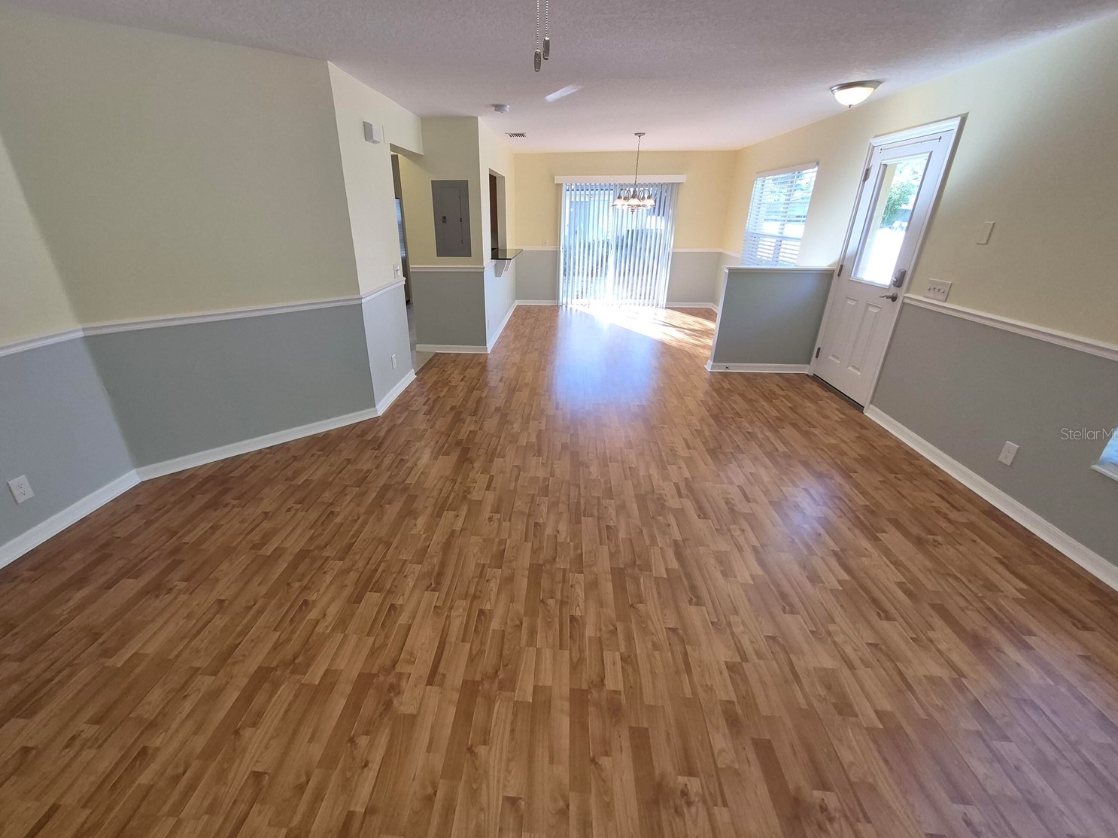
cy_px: 433
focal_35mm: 14
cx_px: 530
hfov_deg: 102.0
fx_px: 452
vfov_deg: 85.6
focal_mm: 1.74
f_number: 2.2
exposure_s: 1/120
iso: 80
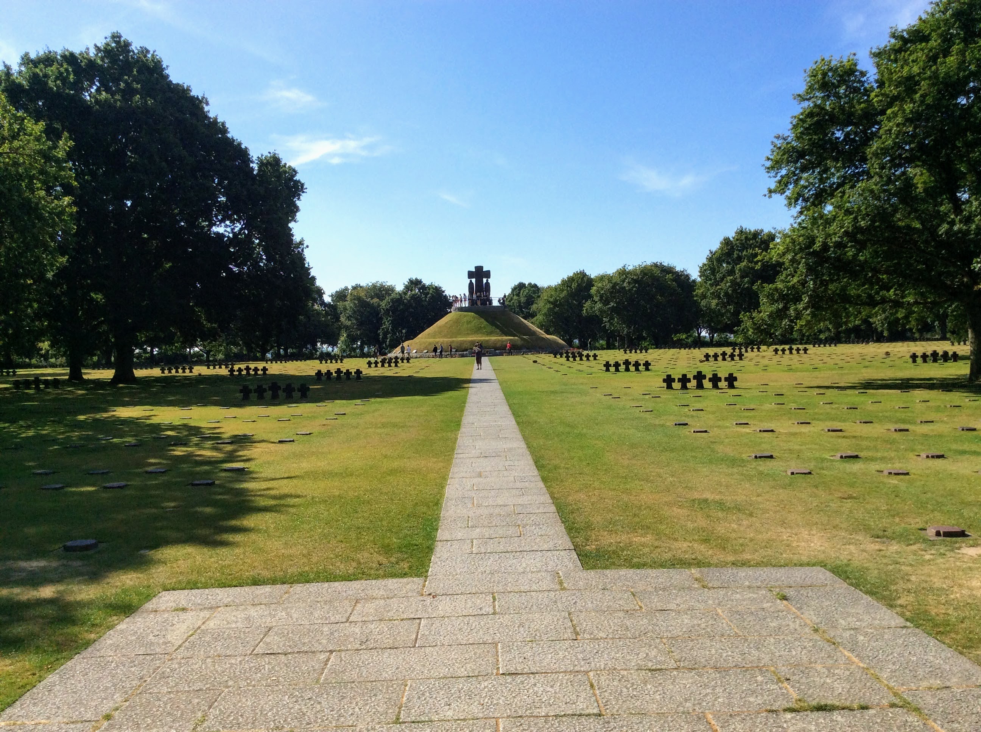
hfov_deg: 56.9
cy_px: 366
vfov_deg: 44.1
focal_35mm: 32
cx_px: 490
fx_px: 906
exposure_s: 1/2203
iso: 32
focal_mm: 3.3
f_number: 2.4
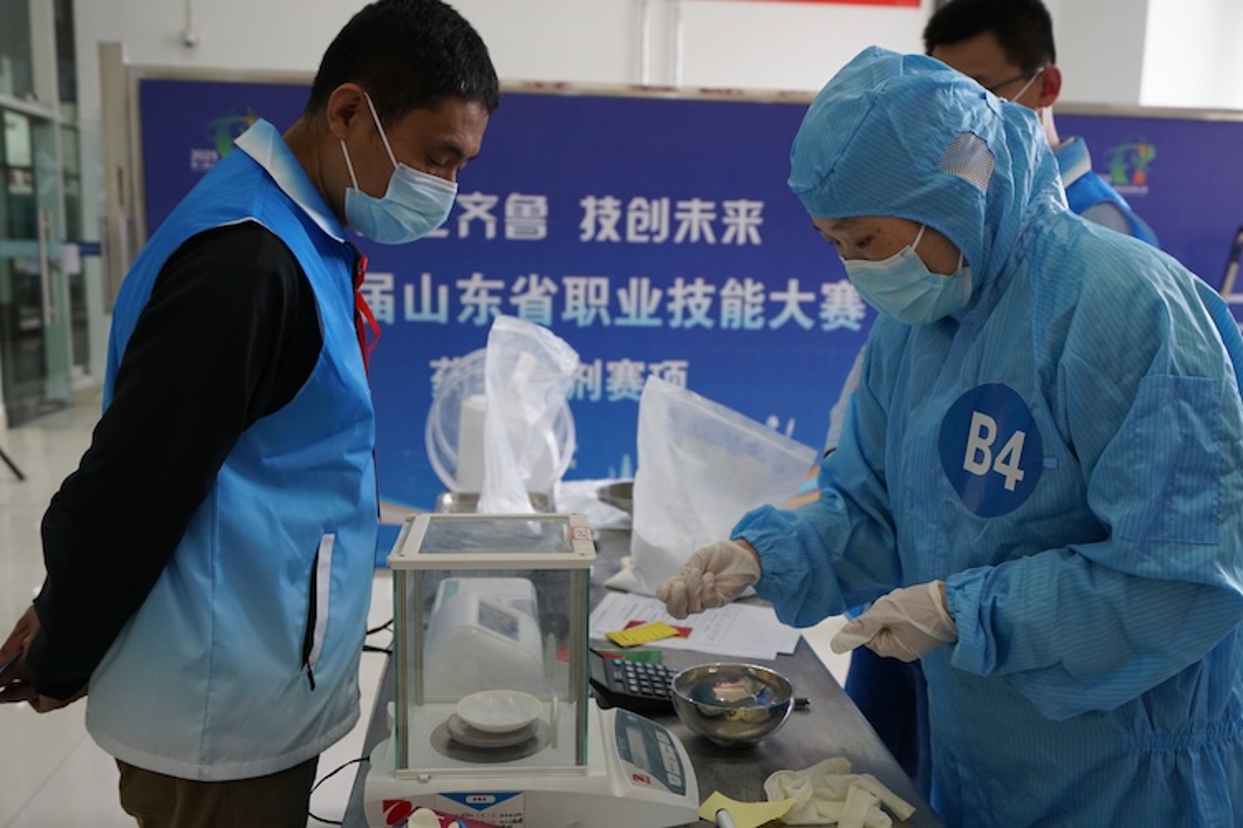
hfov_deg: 58.7
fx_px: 1105
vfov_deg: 41.1
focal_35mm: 32
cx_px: 622
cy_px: 414
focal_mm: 32
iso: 1250
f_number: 4
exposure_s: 1/160
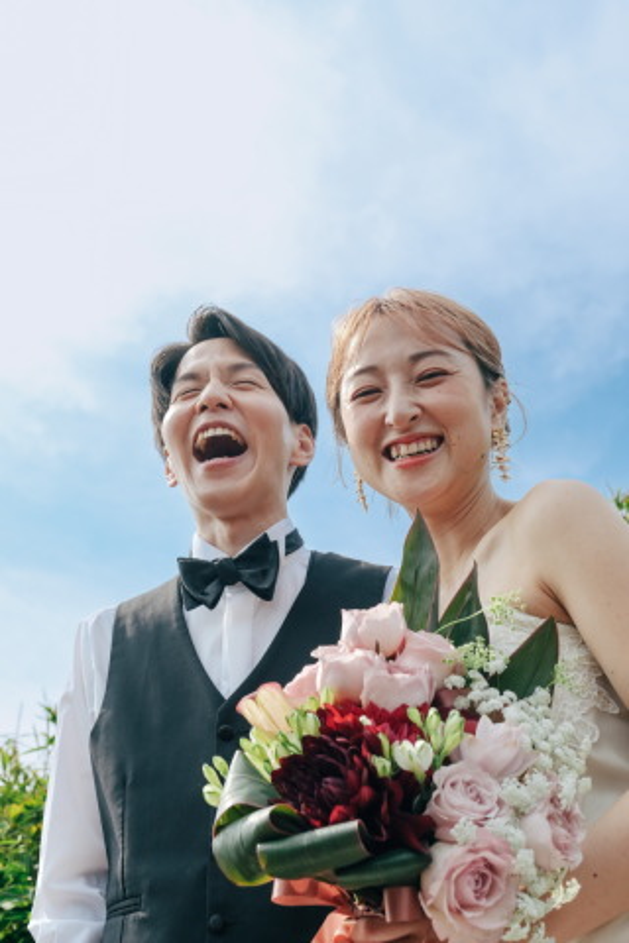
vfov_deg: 44.5
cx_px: 314
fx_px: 1153
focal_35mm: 44
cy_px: 472
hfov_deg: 30.5
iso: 160
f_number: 5
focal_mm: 29.2
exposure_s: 1/500
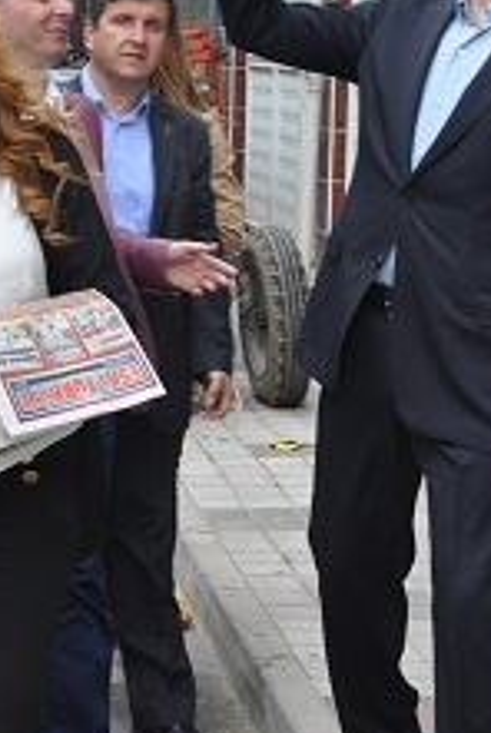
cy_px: 113
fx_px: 2488
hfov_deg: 11.2
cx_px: 73
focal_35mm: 122
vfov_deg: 16.6
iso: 360
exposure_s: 1/125
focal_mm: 28
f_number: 5.6
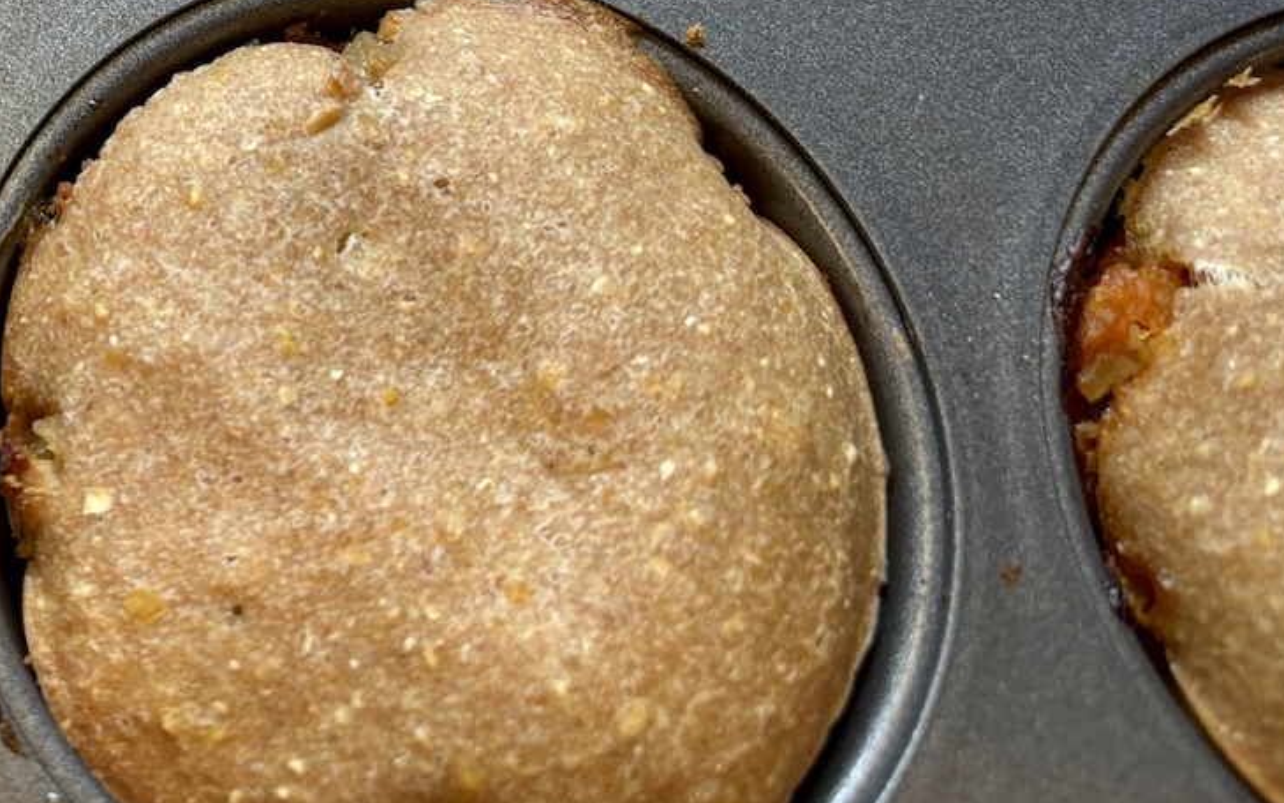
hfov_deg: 30.6
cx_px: -63
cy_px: -255
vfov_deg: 19.6
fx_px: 2135
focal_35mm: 61
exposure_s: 1/120
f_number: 1.6
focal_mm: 5.96
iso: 100
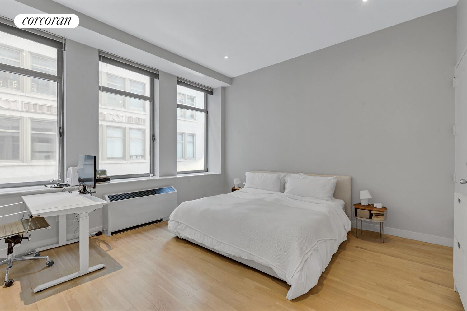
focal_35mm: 15
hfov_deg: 100.4
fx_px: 195
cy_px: 156
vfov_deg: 77.3
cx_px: 234
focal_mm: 10
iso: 100
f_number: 11
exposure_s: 1/4
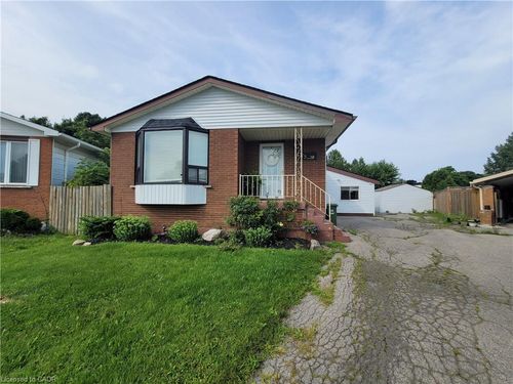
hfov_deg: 106.2
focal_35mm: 13
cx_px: 256
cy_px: 192
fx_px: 193
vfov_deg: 89.9
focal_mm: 2.2
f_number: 2.2
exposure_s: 1/1314
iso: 64
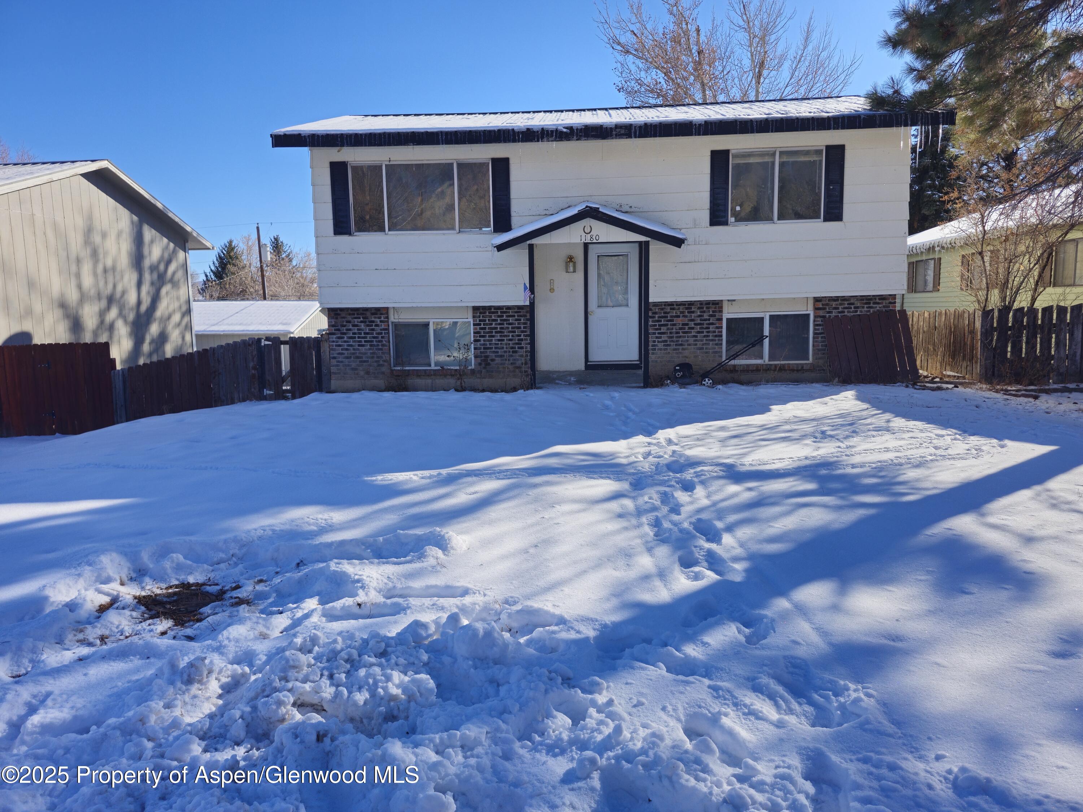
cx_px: 542
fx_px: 720
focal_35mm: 23
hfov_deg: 73.9
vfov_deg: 58.9
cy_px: 406
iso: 25
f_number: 1.8
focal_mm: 5.54
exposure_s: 1/1157
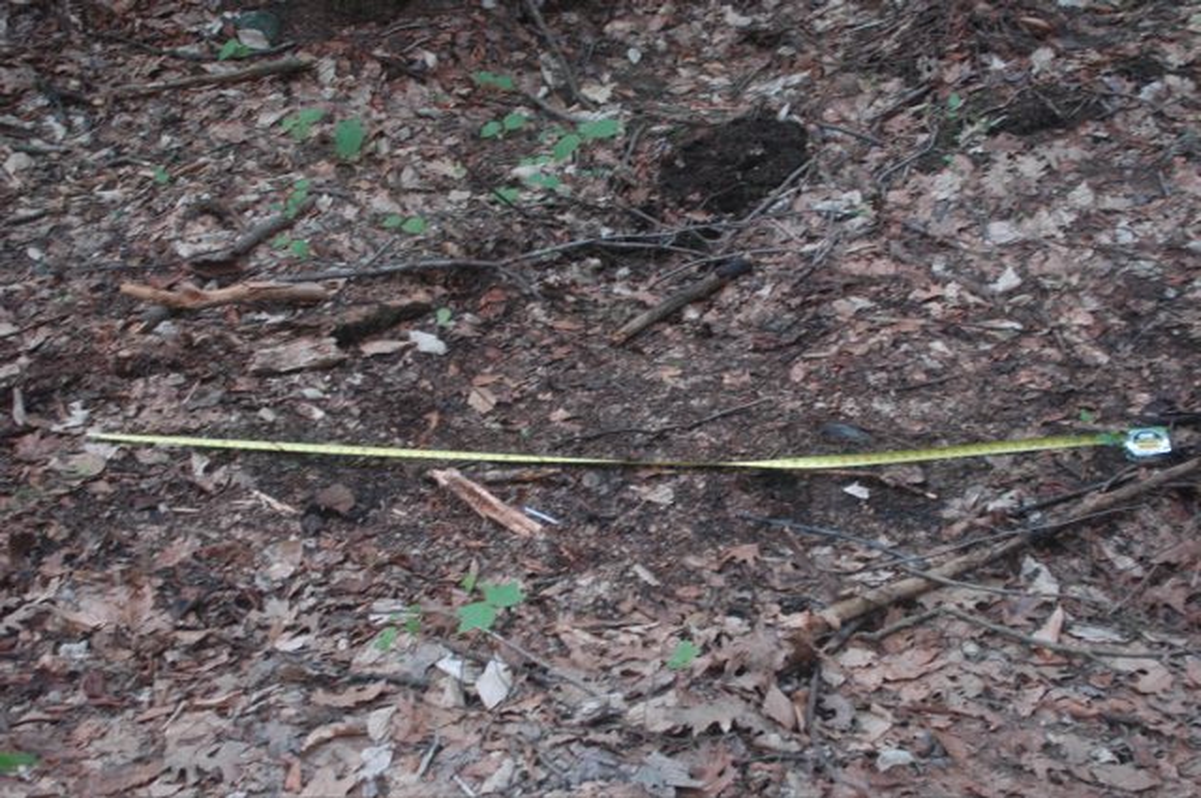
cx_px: 600
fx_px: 1399
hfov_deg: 46.5
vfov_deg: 31.8
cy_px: 399
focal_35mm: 42
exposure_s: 1/60
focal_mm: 28
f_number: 5
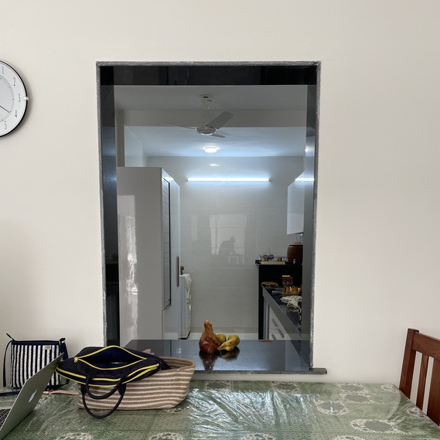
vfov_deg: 51.6
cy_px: 291
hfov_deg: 52.5
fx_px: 446
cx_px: 221
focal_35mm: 31
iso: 50
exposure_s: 1/100
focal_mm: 4.2
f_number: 1.6
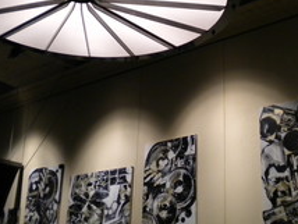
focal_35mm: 57
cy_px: 83
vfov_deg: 25.6
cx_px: 171
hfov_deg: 33.7
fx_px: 491
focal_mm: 6.3
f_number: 3.1
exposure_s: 1/65.7
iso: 400
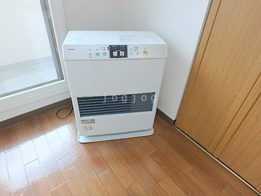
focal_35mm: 21
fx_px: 158
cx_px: 130
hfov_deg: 79.0
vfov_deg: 63.4
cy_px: 98
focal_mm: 3.7
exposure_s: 1/60
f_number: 3.5
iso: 200
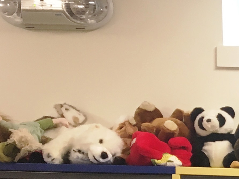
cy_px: 267
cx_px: 531
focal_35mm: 131
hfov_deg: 12.5
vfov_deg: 10.9
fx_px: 904
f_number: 2.2
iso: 50
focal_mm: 4.15
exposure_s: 1/30
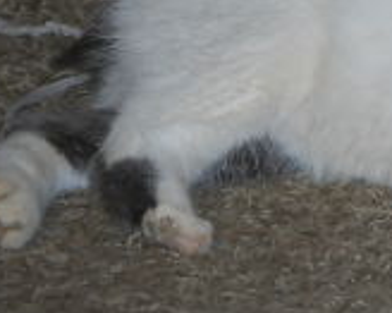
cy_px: 19
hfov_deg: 4.6
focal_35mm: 416
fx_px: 4823
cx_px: 615
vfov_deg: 3.7
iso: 400
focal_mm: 80
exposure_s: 1/60
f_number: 4.5
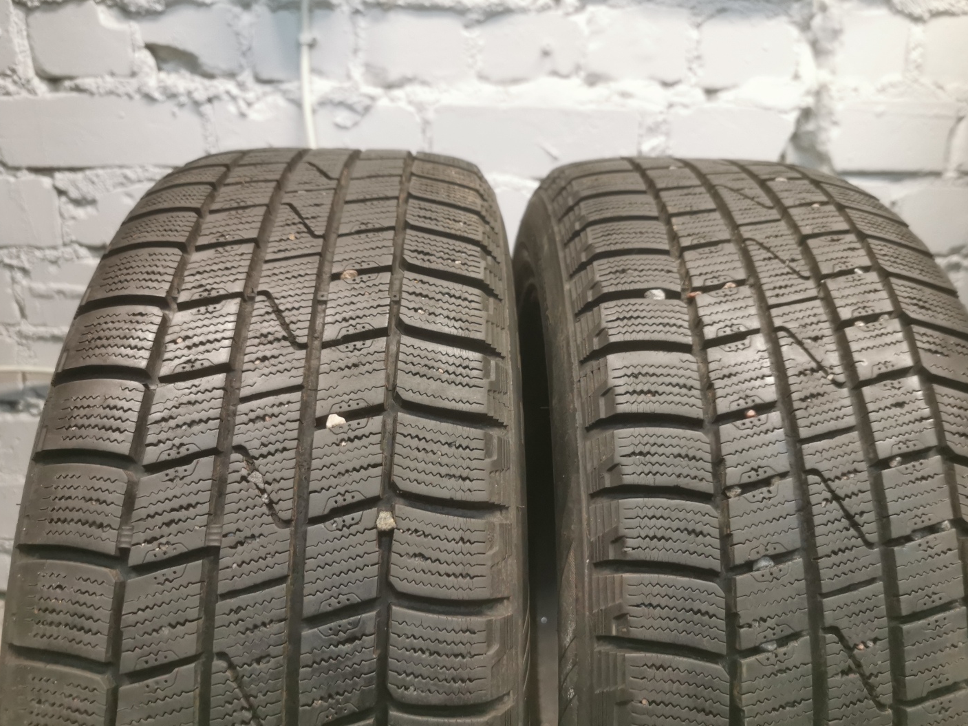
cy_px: 373
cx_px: 492
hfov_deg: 63.4
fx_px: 783
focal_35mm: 28
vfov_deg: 49.7
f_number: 1.6
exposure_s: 1/50
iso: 200
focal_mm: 5.56
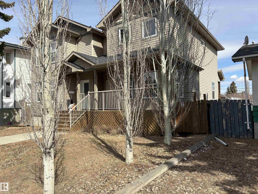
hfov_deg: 67.3
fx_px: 194
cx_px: 129
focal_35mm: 26
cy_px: 97
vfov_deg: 53.1
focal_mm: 5.96
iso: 50
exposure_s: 1/3279
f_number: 1.6
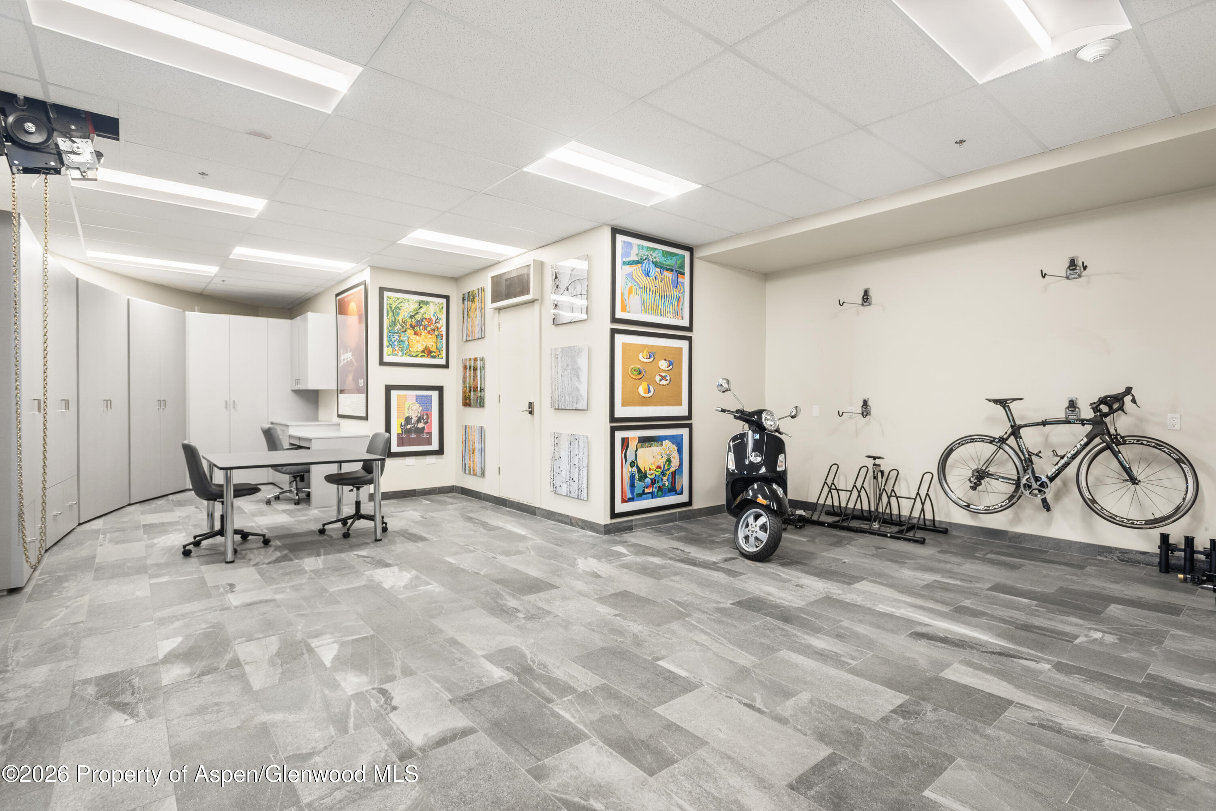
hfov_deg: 86.9
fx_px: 642
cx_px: 608
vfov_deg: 64.6
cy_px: 406
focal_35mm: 19
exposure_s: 1/4
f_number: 7.1
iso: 500
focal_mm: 19
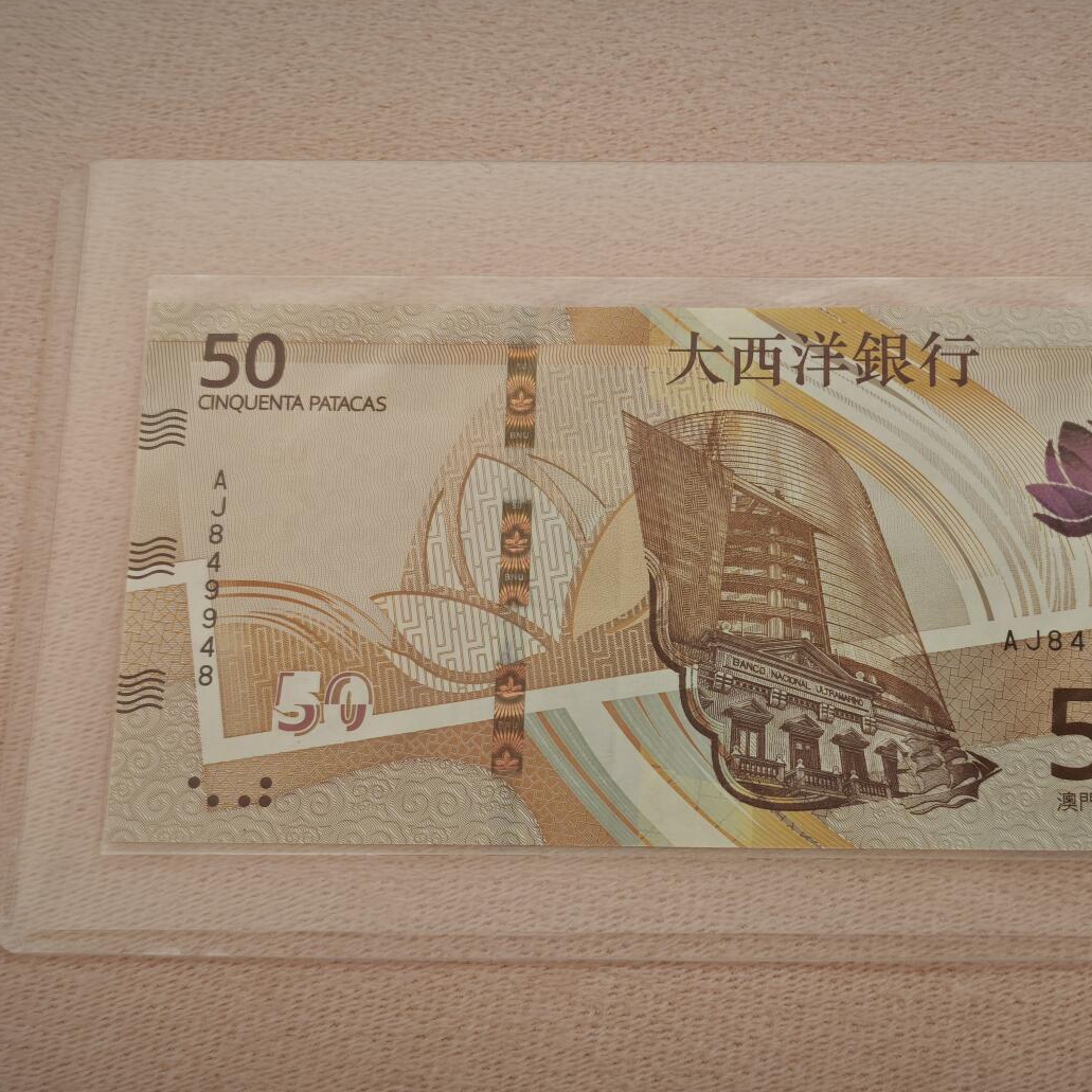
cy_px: 547
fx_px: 2141
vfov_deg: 28.6
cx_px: 697
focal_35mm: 60
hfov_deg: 28.5
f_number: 1.63
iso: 200
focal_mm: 5.85
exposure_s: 1/100
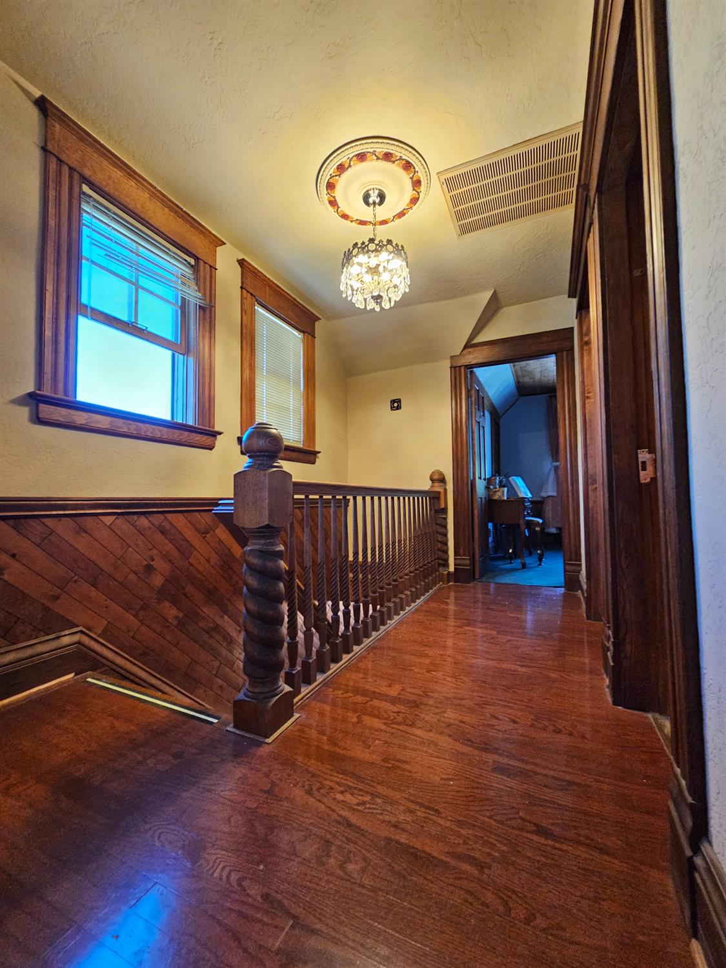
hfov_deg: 89.9
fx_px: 364
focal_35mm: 13
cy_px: 484
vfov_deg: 106.2
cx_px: 363
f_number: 2.2
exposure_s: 1/60
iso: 320
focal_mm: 2.2
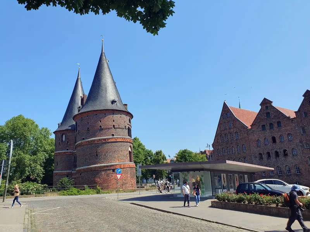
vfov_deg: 53.1
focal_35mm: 26
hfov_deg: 67.3
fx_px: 233
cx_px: 155
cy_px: 116
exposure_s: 1/1632
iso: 50
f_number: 2.4
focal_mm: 4.3
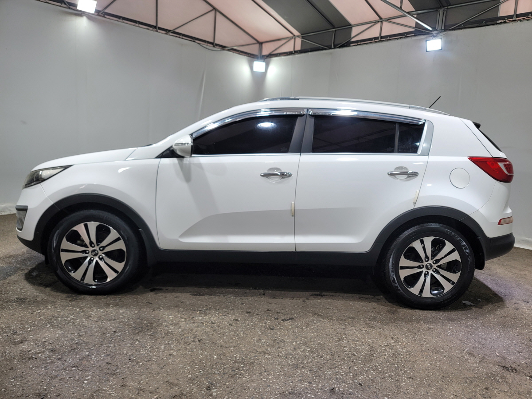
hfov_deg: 69.4
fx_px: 384
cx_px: 266
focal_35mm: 25
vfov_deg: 54.9
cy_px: 200
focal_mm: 7
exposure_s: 1/120
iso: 32
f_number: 1.8
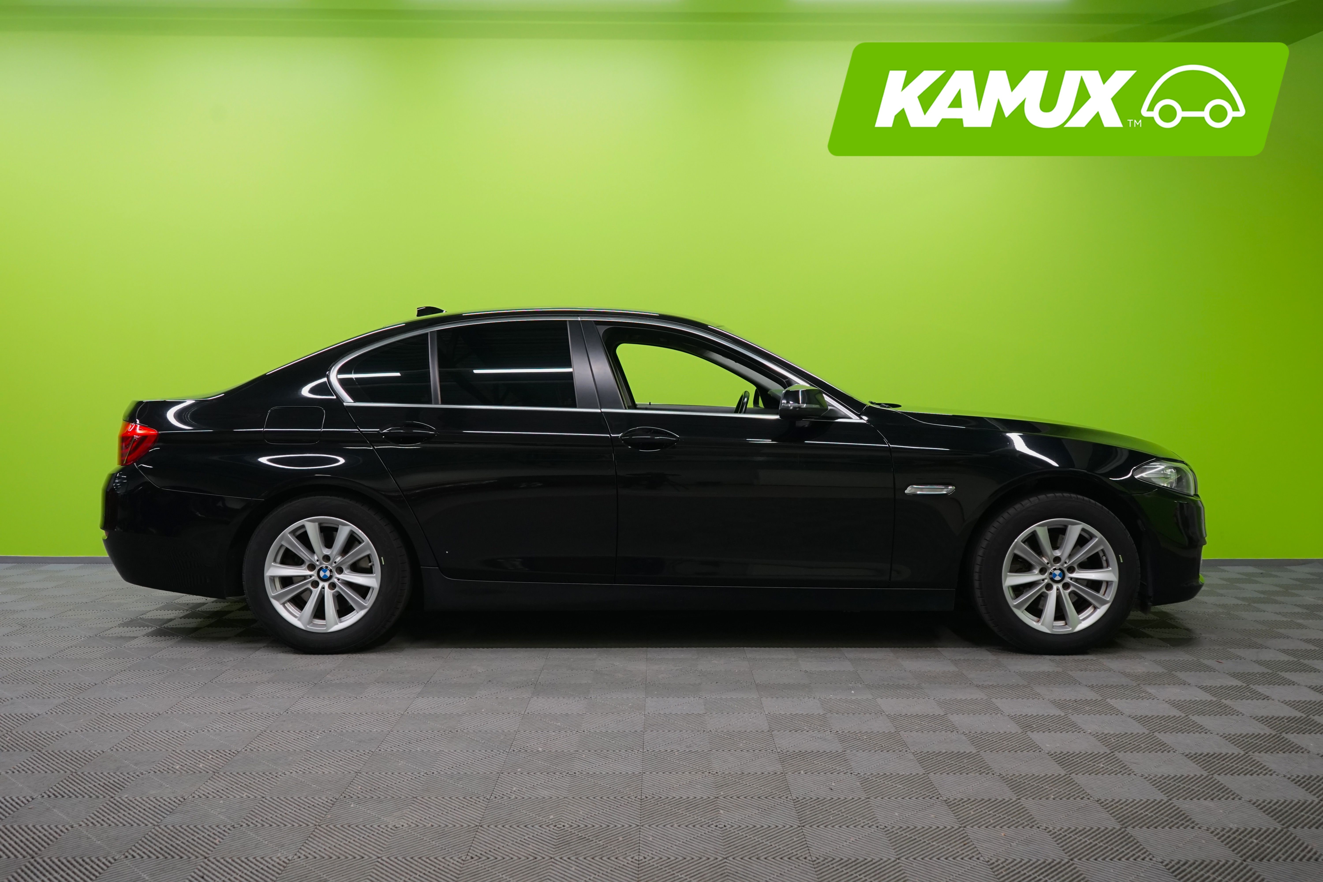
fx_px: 1139
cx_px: 662
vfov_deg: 42.3
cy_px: 441
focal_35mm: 31
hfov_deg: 60.3
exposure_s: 1/50
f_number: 6.3
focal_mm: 31
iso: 1250
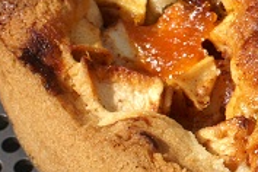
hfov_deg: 7.5
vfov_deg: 5.0
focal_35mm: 271
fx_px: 1942
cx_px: 396
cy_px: -81
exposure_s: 1/125
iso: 100
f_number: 13
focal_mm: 40
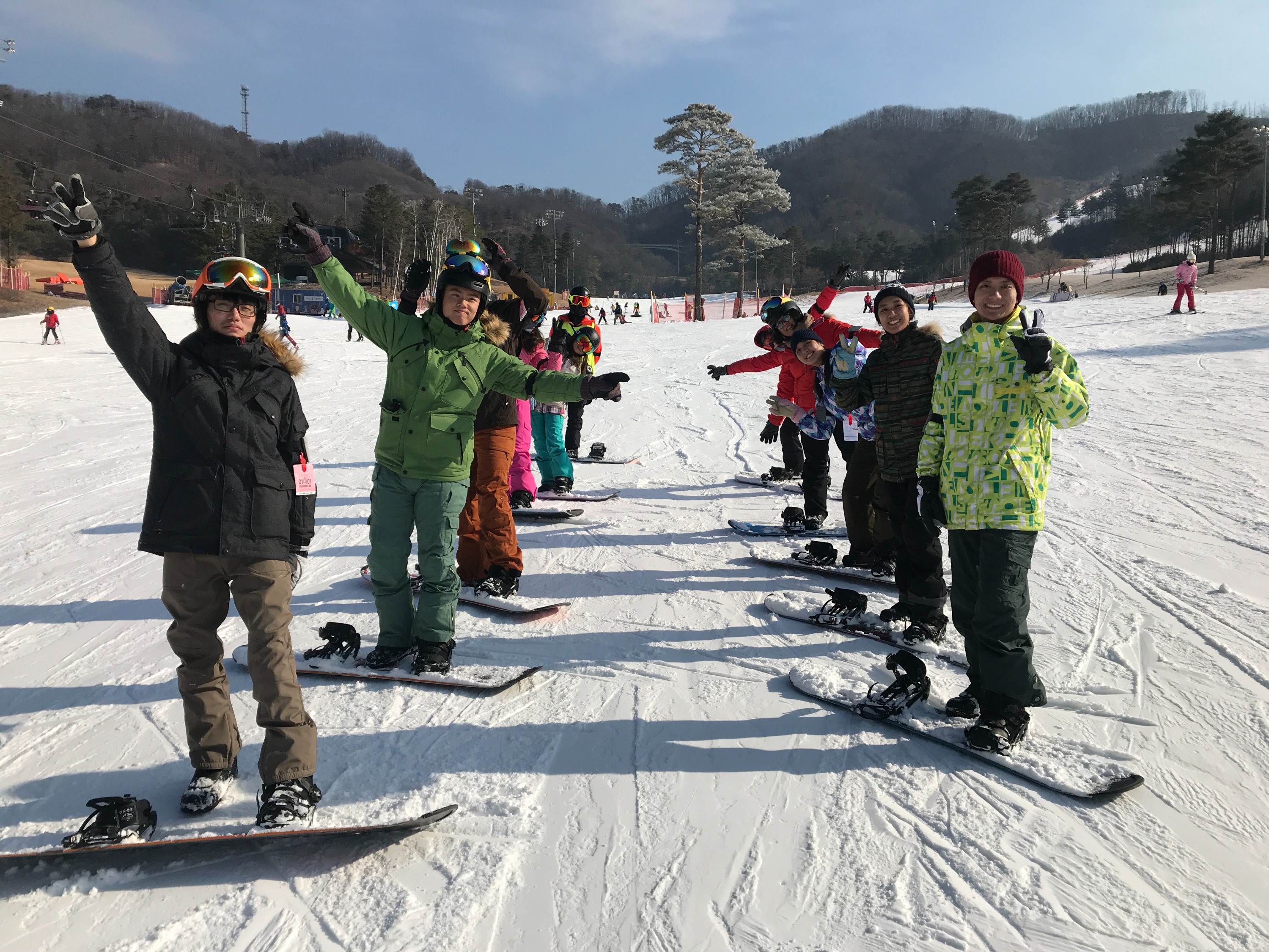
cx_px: 634
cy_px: 476
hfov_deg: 63.4
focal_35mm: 28
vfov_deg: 49.7
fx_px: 1026
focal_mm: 3.99
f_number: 1.8
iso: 20
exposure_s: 1/4367
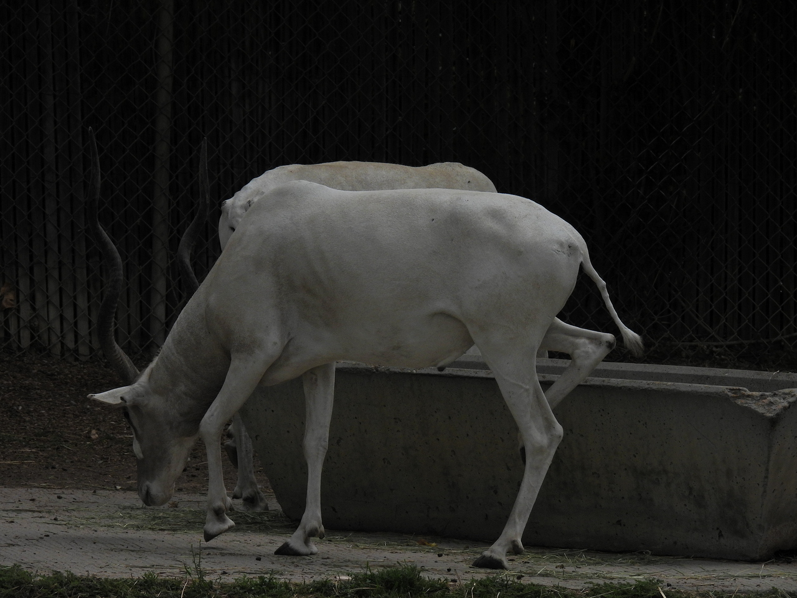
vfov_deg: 3.7
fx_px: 9210
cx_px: 398
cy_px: 299
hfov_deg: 5.0
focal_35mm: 400
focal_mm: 71.4
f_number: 5
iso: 100
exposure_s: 1/1000
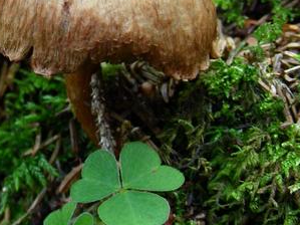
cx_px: 97
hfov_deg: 21.9
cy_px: 55
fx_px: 771
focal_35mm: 89
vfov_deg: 16.5
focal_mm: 6.3
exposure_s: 1/4.1
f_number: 3.5
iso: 159
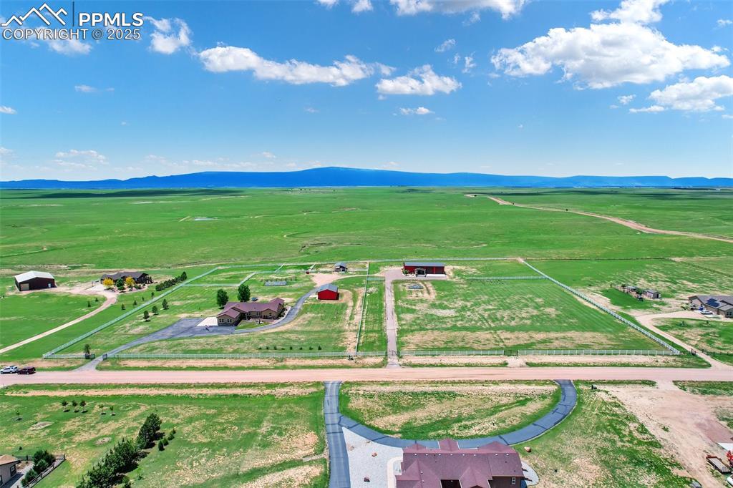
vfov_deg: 57.2
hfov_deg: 78.6
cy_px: 244
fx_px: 448
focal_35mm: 22
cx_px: 366
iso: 100
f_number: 2.8
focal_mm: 8.38
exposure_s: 1/3200
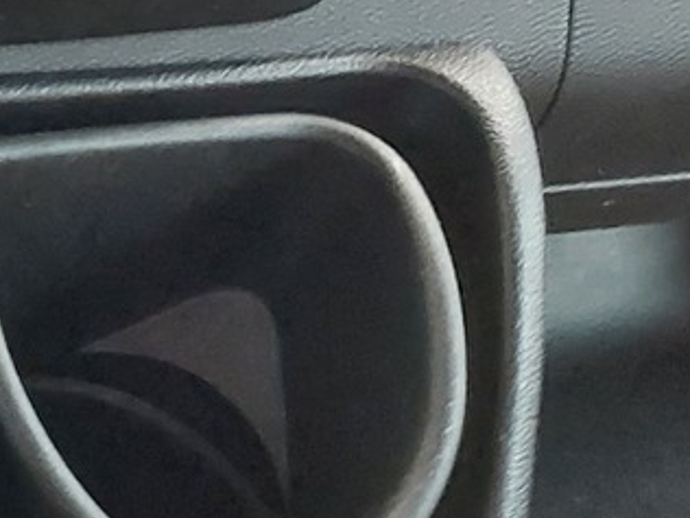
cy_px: 138
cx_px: -819
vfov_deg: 13.0
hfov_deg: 13.8
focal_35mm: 114
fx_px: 2272
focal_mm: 5.23
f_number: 1.8
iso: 800
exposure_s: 1/25
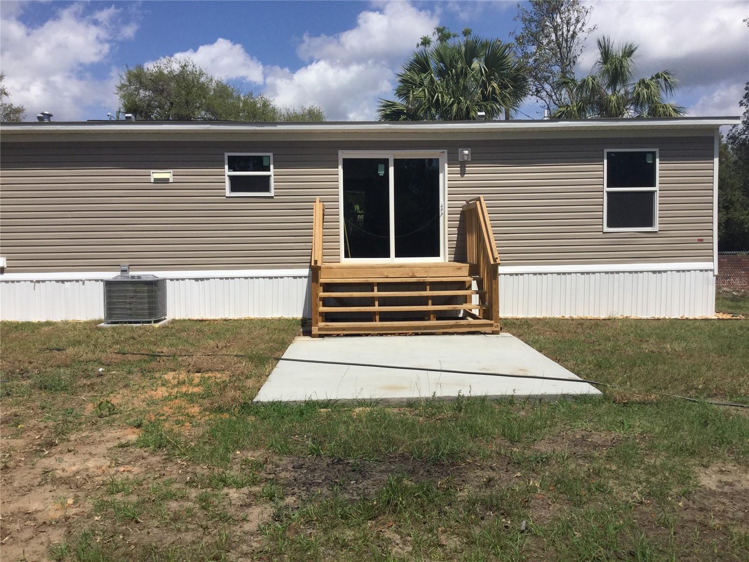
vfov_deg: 45.4
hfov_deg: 58.4
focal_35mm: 31
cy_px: 281
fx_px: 671
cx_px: 374
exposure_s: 1/2717
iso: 25
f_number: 2.4
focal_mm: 3.3
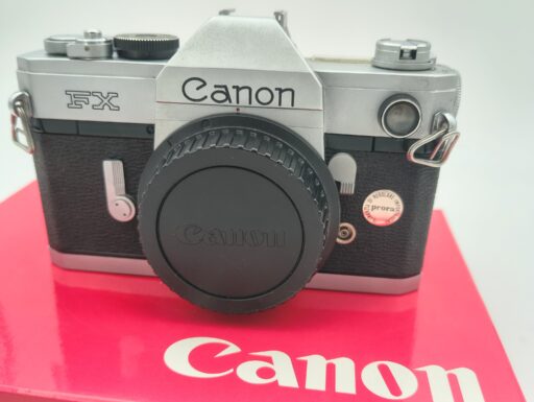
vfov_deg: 56.9
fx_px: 371
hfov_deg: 71.5
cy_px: 201
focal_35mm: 24
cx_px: 267
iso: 100
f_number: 1.8
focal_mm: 5.56
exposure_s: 1/263
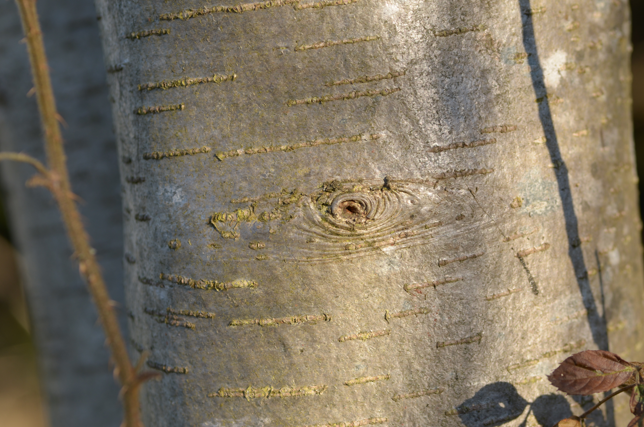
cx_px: 359
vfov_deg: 10.8
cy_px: 210
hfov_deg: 16.3
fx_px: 2249
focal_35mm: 126
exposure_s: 1/320
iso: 100
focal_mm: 70
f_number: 5
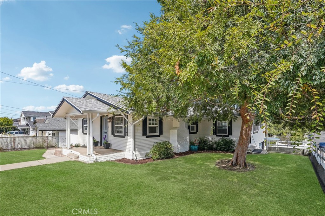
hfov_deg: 96.8
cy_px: 108
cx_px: 162
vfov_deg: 73.7
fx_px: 144
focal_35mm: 16
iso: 400
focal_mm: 16
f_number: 8
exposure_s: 1/400
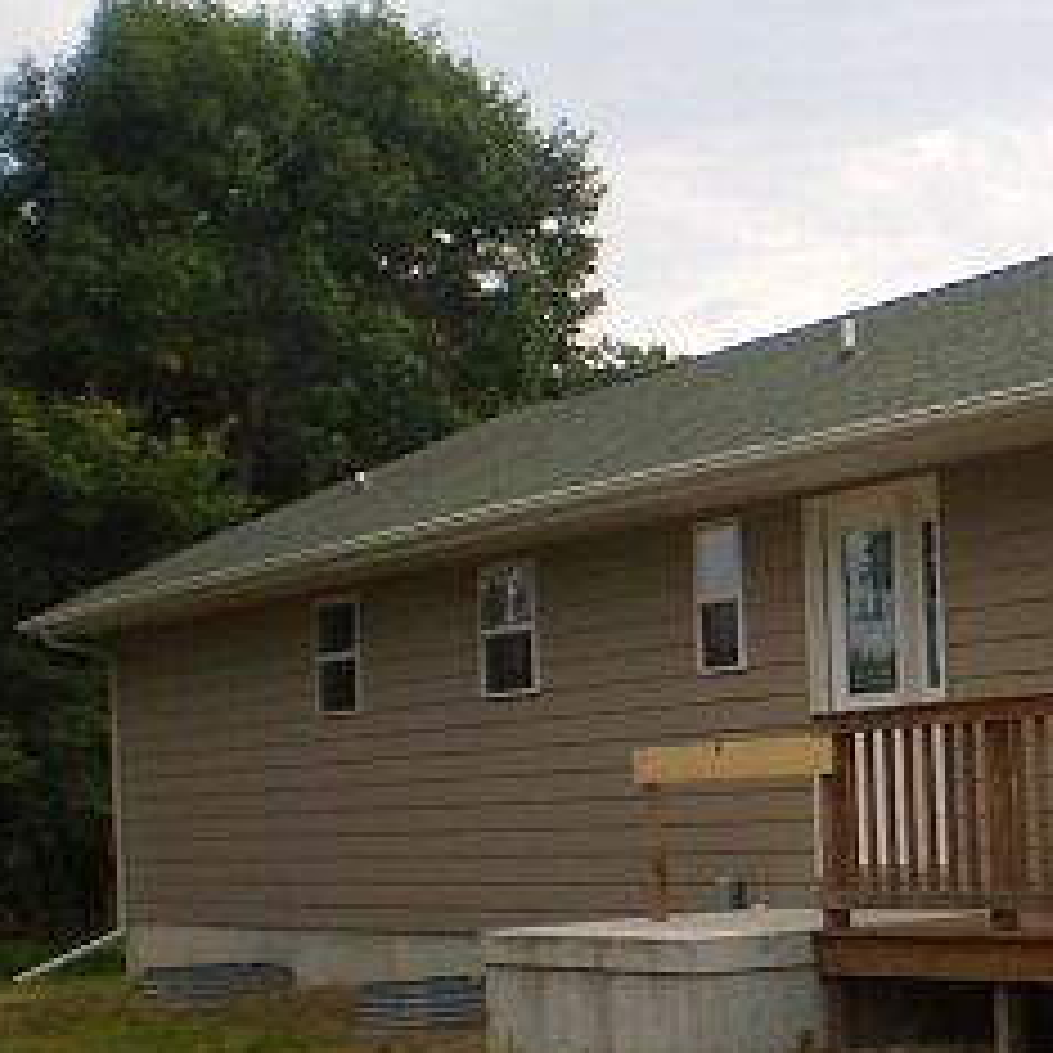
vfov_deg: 19.9
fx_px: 2994
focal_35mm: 87
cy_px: 675
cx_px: 1202
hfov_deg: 19.0
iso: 64
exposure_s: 1/1000
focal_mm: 6.3
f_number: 3.1
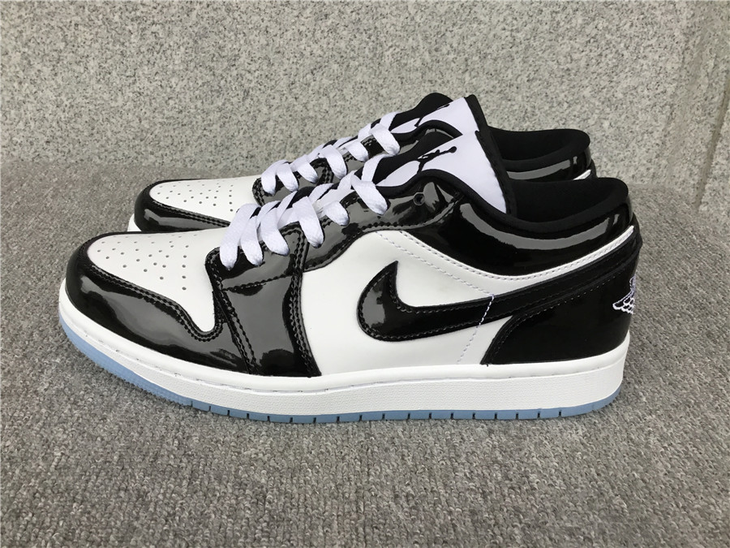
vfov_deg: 45.4
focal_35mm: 31
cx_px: 365
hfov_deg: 58.4
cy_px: 274
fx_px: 654
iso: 25
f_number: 2.4
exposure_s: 1/40
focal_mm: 3.3
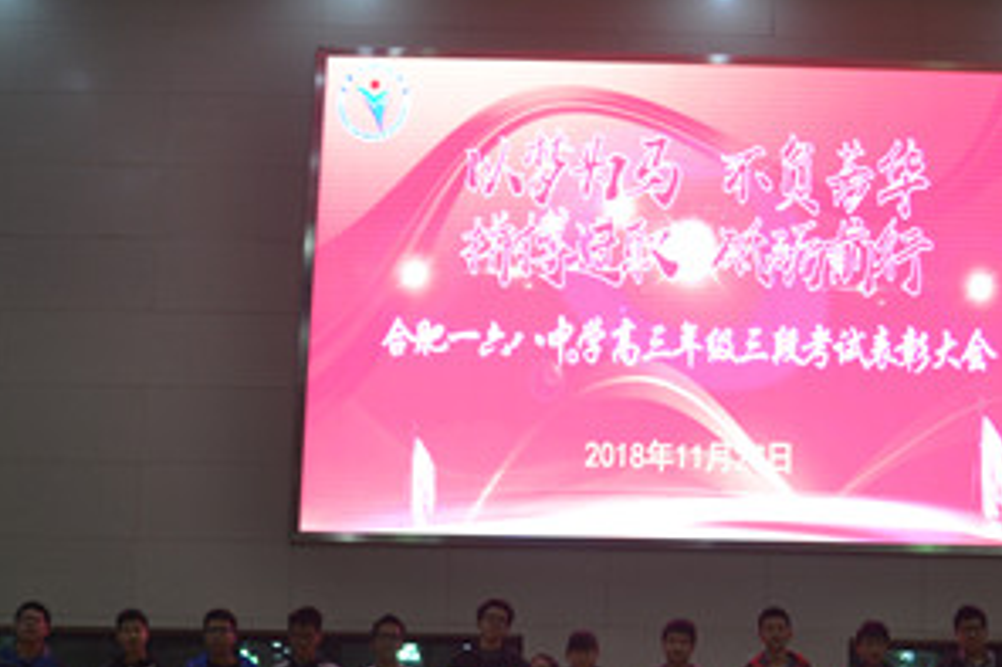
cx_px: 707
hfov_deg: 29.8
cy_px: 582
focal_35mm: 67
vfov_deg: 19.9
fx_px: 1864
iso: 400
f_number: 3.8
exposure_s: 1/60
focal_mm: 22
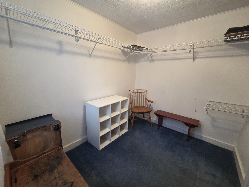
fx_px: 94
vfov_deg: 89.9
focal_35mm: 13
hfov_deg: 106.2
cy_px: 94
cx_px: 124
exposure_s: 1/60
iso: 400
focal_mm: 2.2
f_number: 2.2
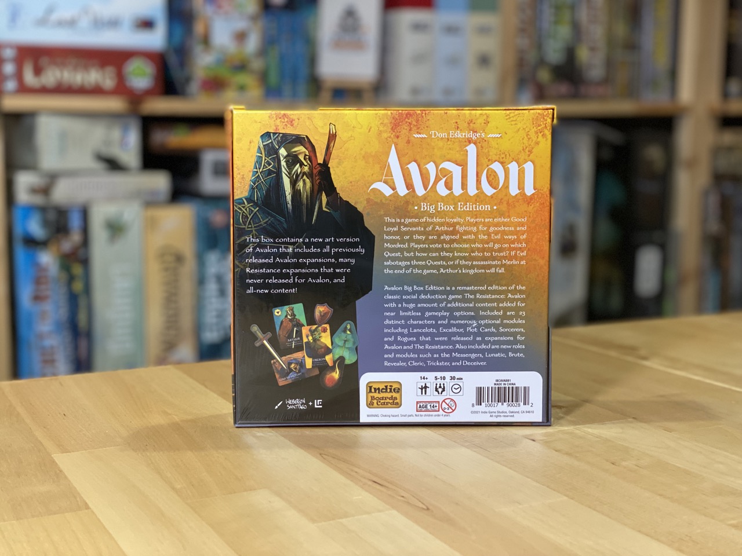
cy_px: 278
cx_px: 371
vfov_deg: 28.0
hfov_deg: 36.8
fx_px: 1115
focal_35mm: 52
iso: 200
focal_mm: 6
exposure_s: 1/33
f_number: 2
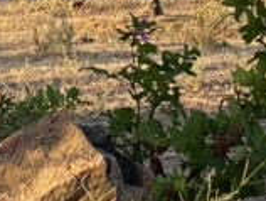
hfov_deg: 5.8
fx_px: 2594
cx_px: -99
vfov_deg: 4.3
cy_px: -309
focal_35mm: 337
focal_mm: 6
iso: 20
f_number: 2
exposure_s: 1/558
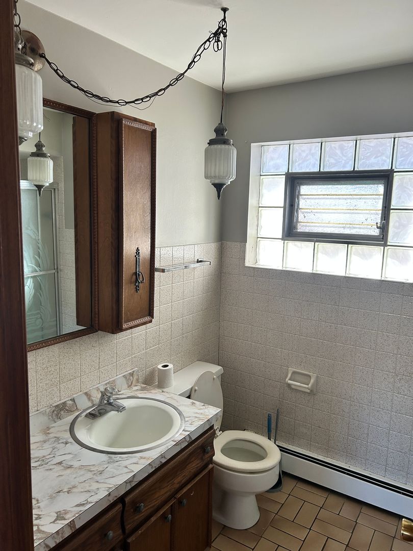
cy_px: 276
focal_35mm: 26
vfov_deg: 67.3
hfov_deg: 53.1
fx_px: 414
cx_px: 206
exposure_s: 1/120
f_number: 1.5
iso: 125
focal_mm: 5.7
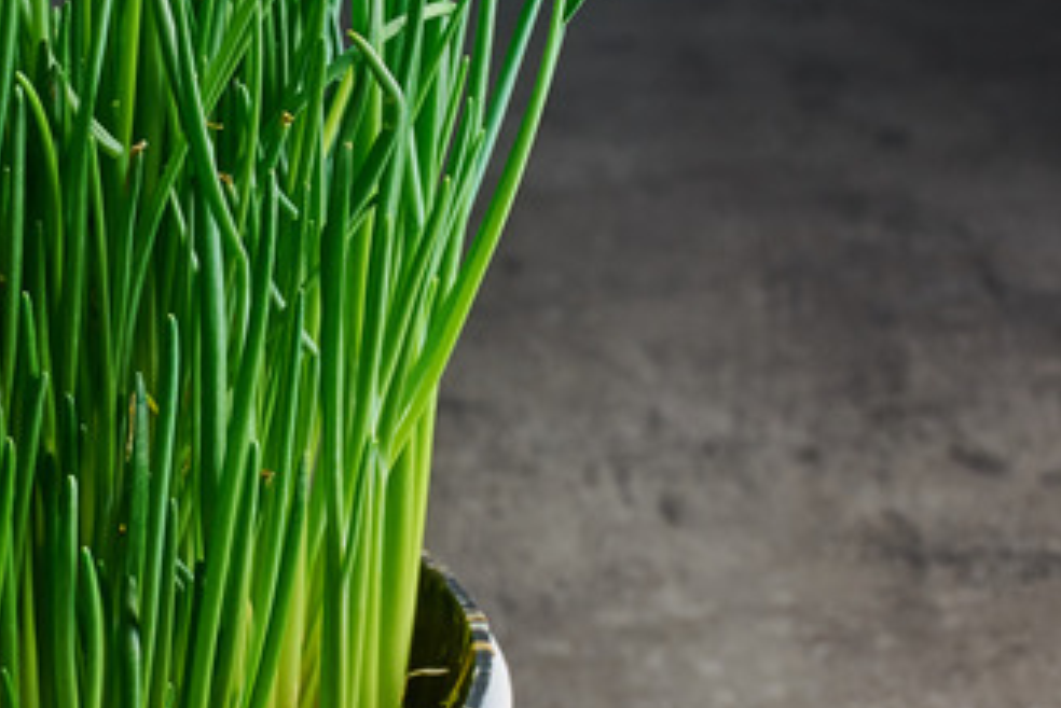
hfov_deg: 12.0
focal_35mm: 171
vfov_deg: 8.0
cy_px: 378
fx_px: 5042
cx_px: 278
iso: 400
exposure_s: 1/5
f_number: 10
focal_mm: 48
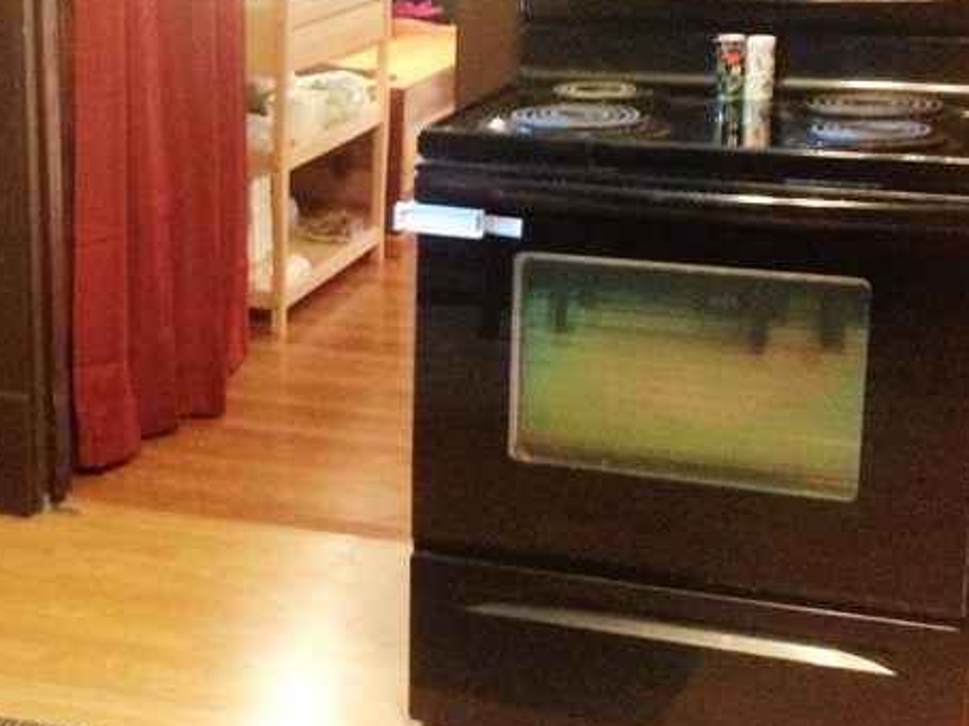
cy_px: 291
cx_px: 192
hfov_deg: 24.3
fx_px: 2210
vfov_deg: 18.6
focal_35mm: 79
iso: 320
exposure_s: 1/20
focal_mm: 4.28
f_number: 2.4
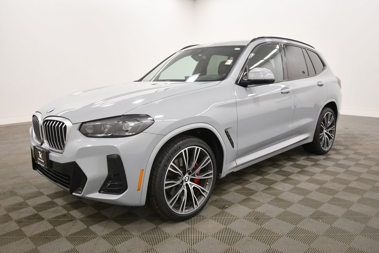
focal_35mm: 28
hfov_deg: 65.5
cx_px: 190
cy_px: 126
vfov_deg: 46.4
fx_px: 295
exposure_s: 1/125
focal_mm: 19
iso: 1000
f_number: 5.6
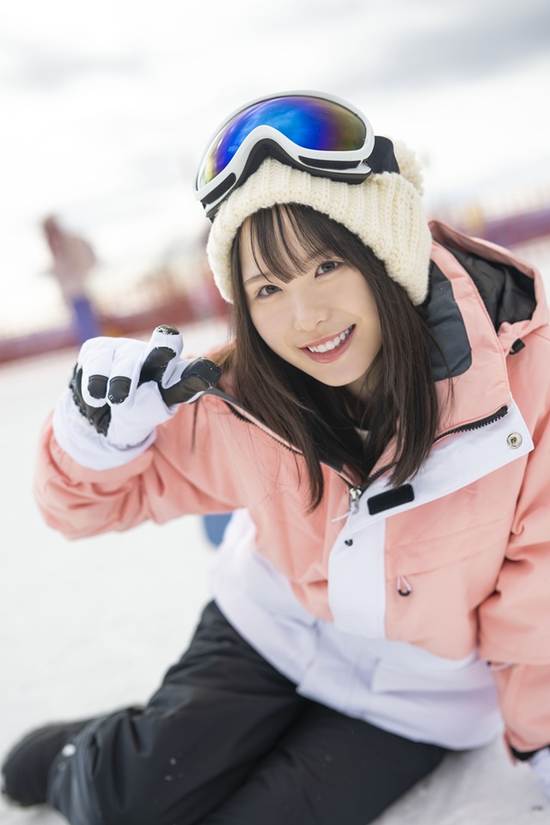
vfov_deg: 39.6
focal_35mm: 50
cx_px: 275
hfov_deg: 27.0
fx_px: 1146
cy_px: 412
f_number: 2.5
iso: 100
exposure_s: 1/250
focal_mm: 50
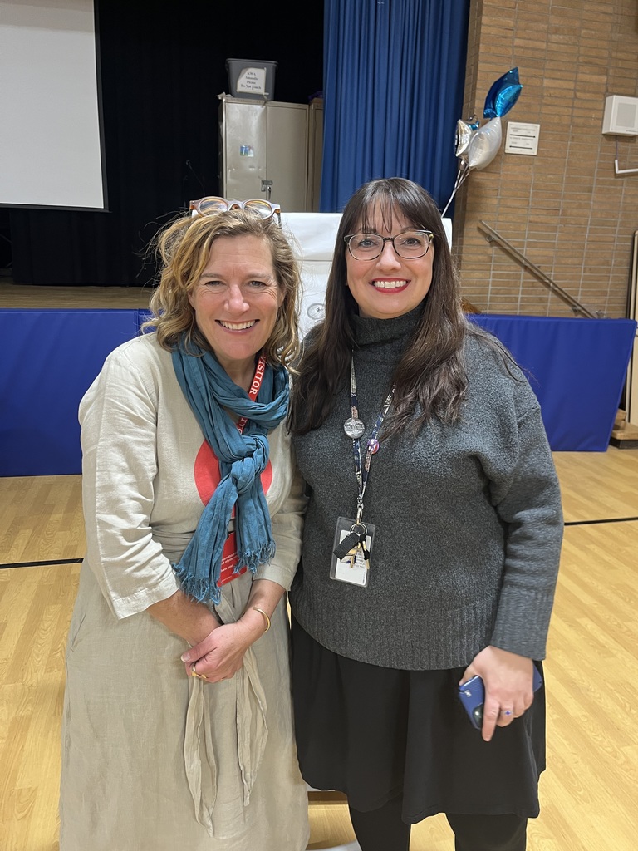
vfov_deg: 67.3
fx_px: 639
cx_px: 319
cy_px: 426
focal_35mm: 26
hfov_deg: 53.1
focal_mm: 5.1
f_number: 1.6
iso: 200
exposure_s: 1/60
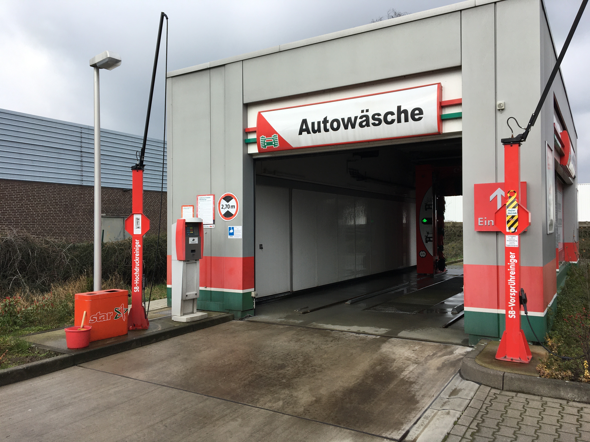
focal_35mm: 29
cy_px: 221
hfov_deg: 61.7
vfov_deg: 48.2
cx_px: 295
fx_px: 494
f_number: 2.2
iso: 25
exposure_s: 1/625
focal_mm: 4.15
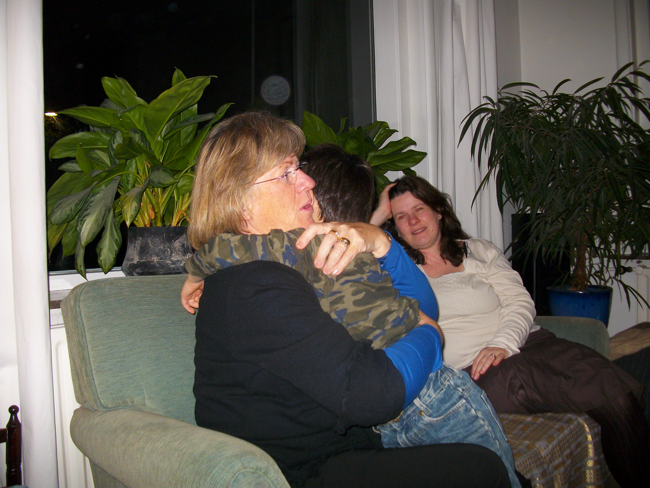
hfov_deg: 54.0
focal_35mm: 34
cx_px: 325
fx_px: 638
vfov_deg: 41.8
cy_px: 244
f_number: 2.9
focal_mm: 5.7
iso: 150
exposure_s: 1/40
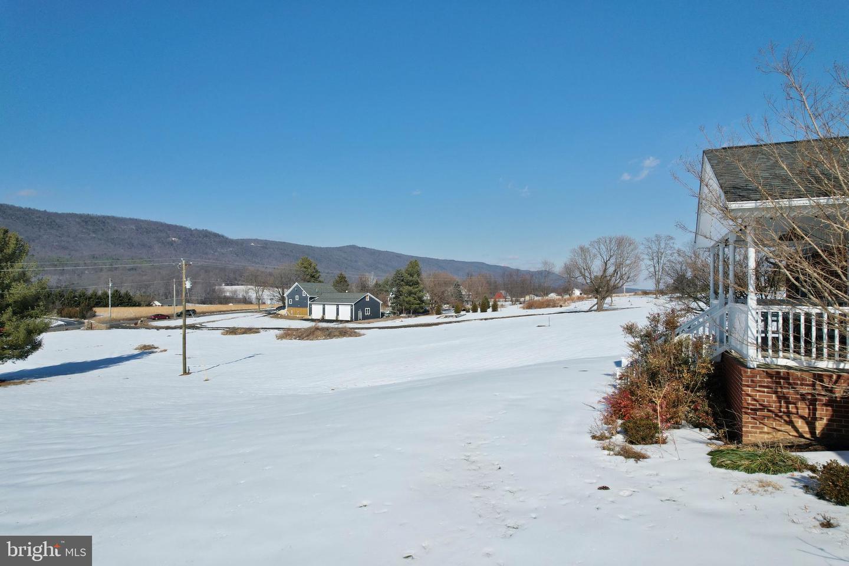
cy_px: 283
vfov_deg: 57.2
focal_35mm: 22
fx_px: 519
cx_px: 424
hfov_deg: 78.6
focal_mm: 8.38
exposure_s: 1/4000
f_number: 2.8
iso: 110
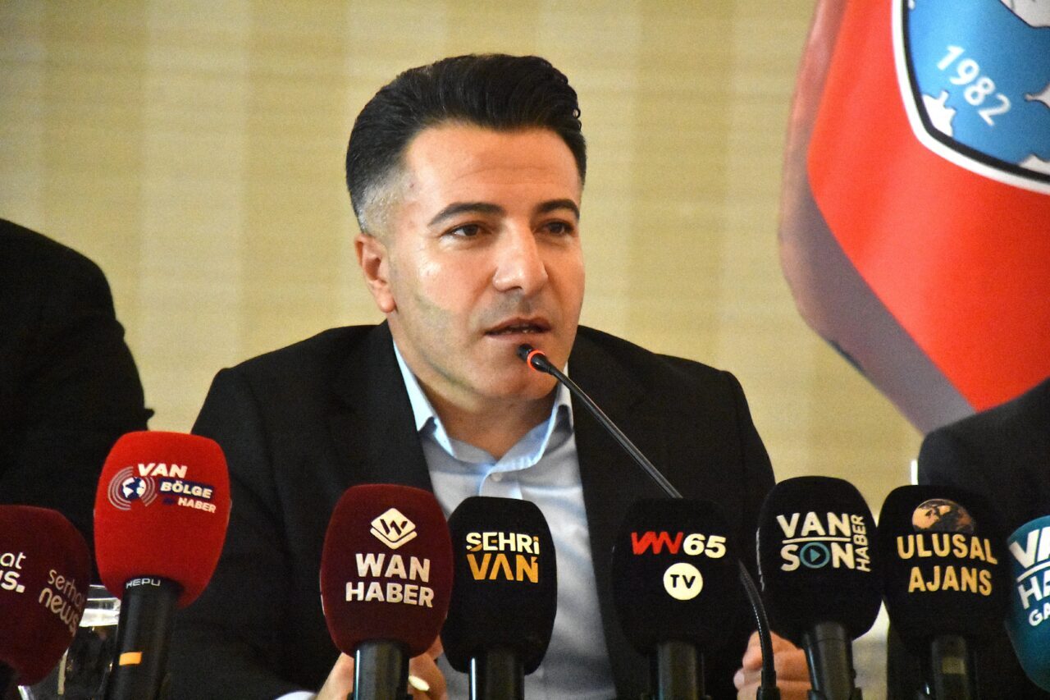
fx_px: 6124
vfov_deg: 6.5
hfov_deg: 9.8
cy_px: 350
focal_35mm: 210
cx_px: 525
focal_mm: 140
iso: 14400
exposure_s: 1/250
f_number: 5.6
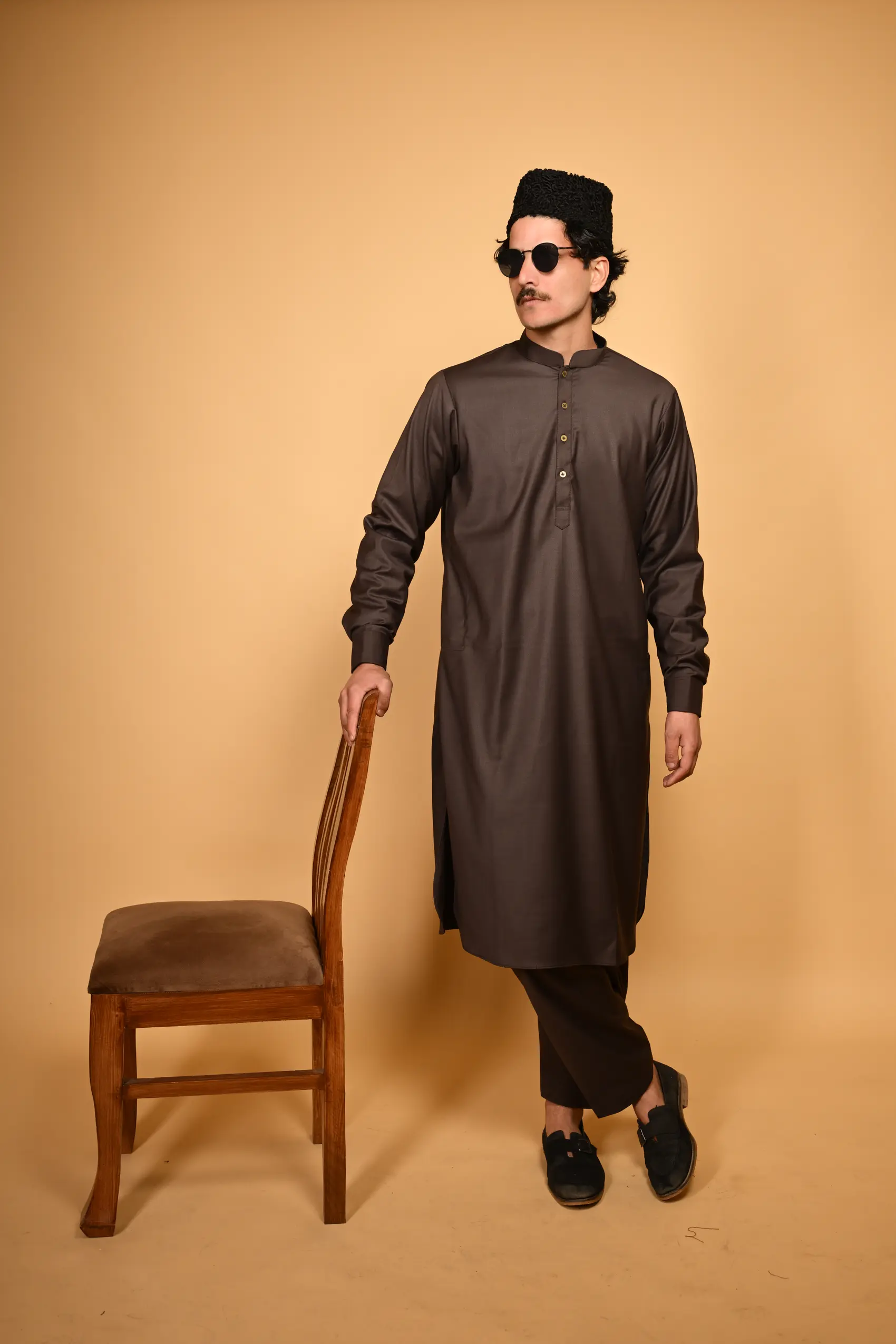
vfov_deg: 48.5
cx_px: 448
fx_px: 1493
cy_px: 672
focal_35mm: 40
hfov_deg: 33.4
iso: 200
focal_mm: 40
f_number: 7.1
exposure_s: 1/200
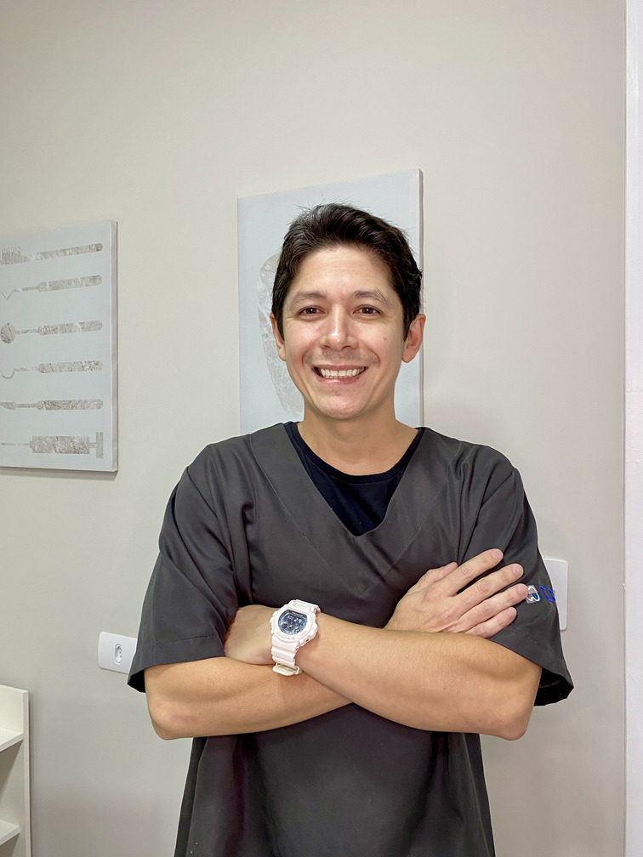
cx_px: 322
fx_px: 644
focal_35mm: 26
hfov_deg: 53.1
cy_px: 428
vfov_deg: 67.3
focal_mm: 4.25
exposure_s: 1/60
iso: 100
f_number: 1.8
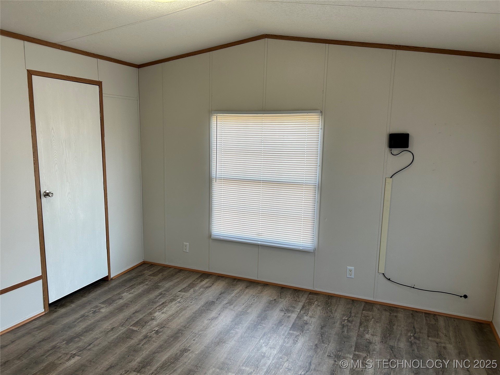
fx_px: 376
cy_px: 188
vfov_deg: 53.1
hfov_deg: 67.3
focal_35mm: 26
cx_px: 250
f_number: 1.5
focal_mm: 5.7
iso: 64
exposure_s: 1/120
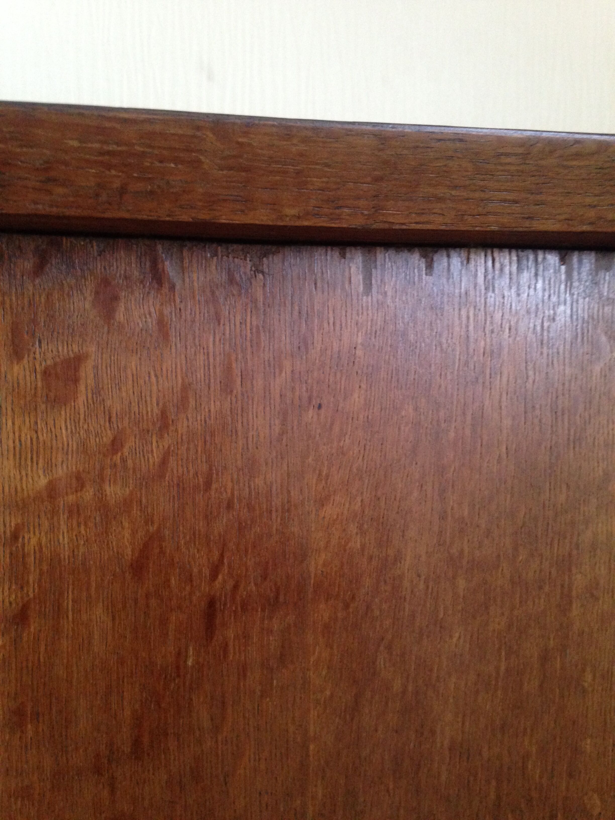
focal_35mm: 33
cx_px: 308
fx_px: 782
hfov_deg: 42.9
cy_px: 410
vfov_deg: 55.4
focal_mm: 4.12
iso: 320
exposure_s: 1/17
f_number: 2.4
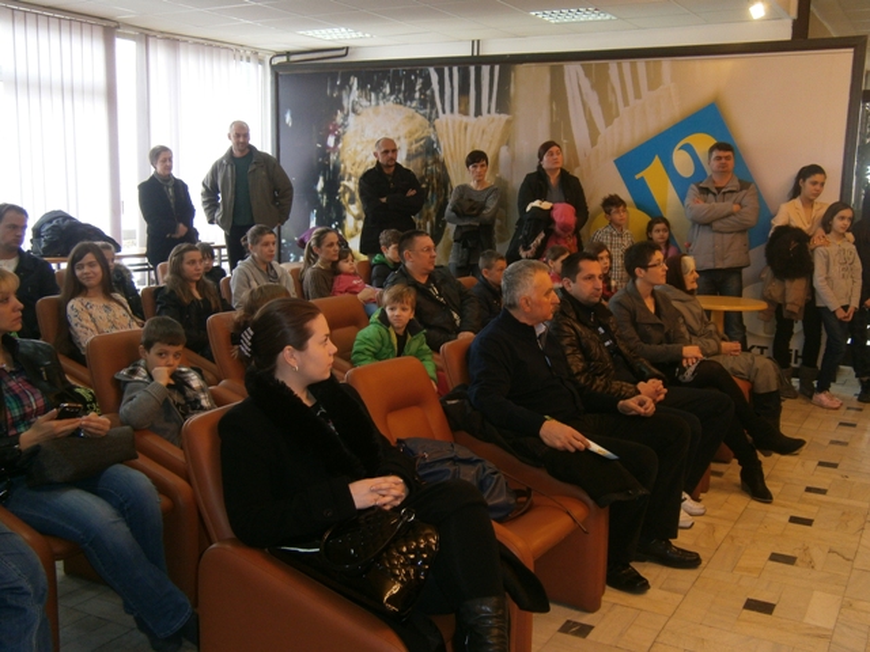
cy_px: 326
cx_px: 435
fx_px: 905
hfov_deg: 51.4
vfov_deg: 39.7
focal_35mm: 36
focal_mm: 6.4
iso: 125
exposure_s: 1/40
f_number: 3.1
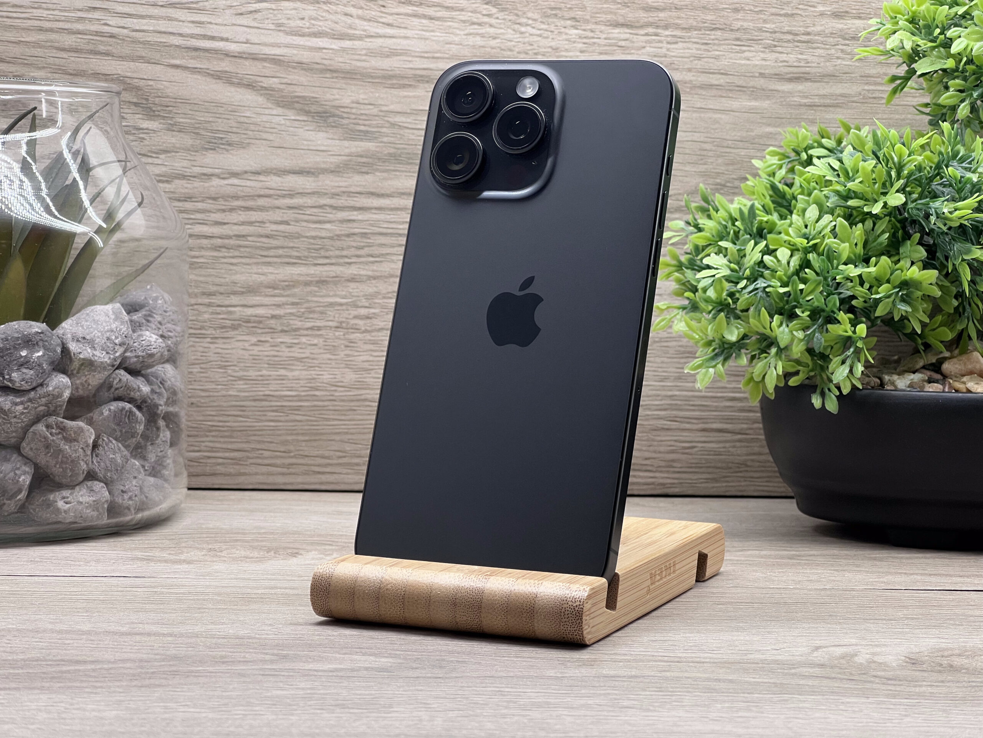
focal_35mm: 77
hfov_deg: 25.3
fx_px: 2187
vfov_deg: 19.1
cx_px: 492
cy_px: 369
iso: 80
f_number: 2.8
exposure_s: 1/99
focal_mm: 9
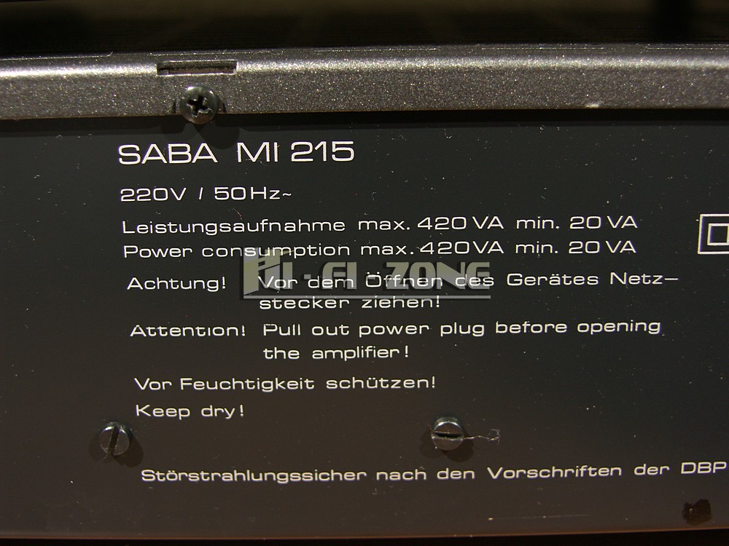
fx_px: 1158
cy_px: 273
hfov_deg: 34.9
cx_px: 364
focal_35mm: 55
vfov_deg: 26.6
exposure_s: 1/60
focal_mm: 14.2
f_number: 2.8
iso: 50
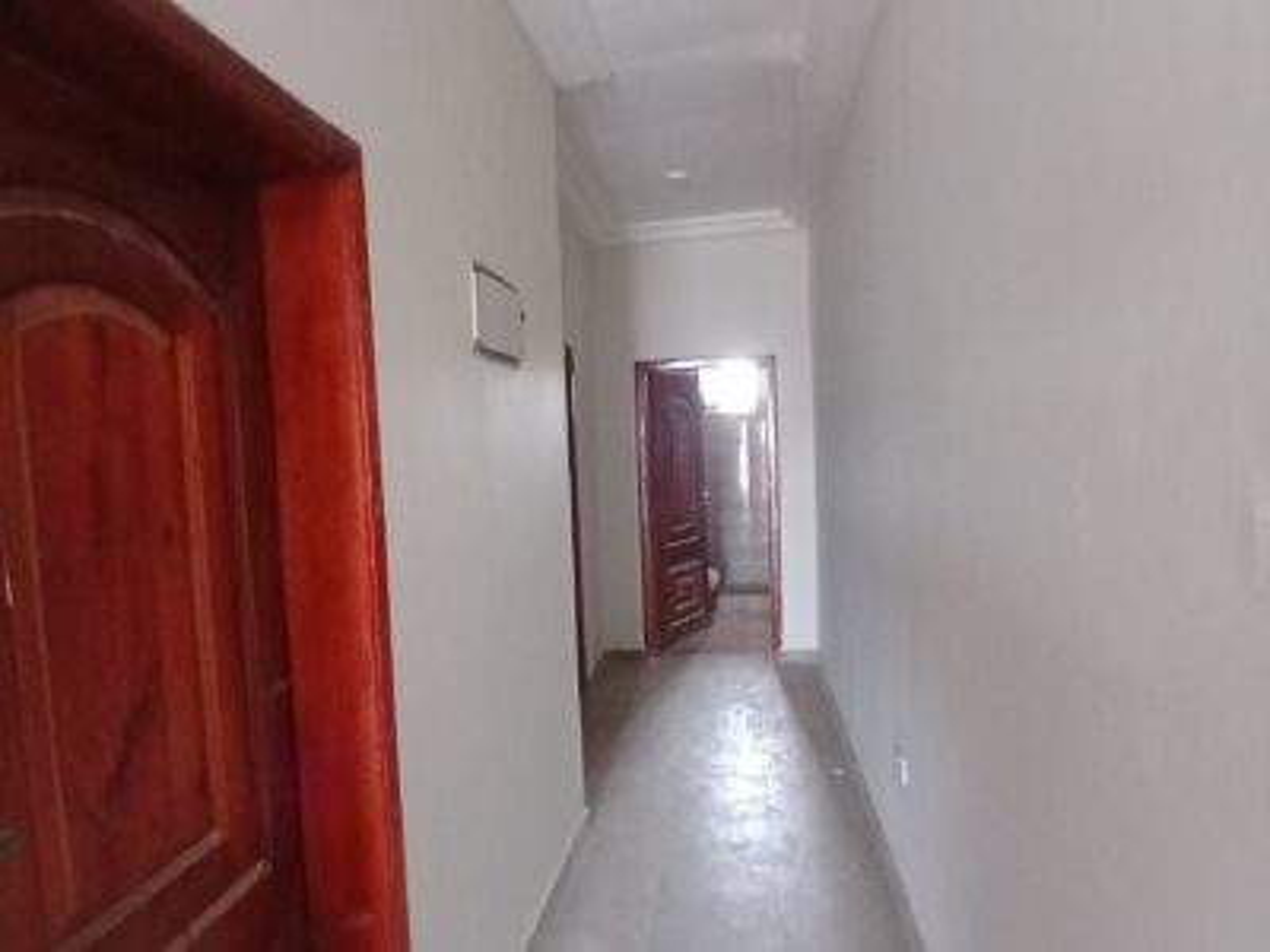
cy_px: 476
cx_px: 635
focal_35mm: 17
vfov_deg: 74.7
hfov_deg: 91.0
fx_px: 624
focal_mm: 1.4
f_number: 2.2
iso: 800
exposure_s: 1/20
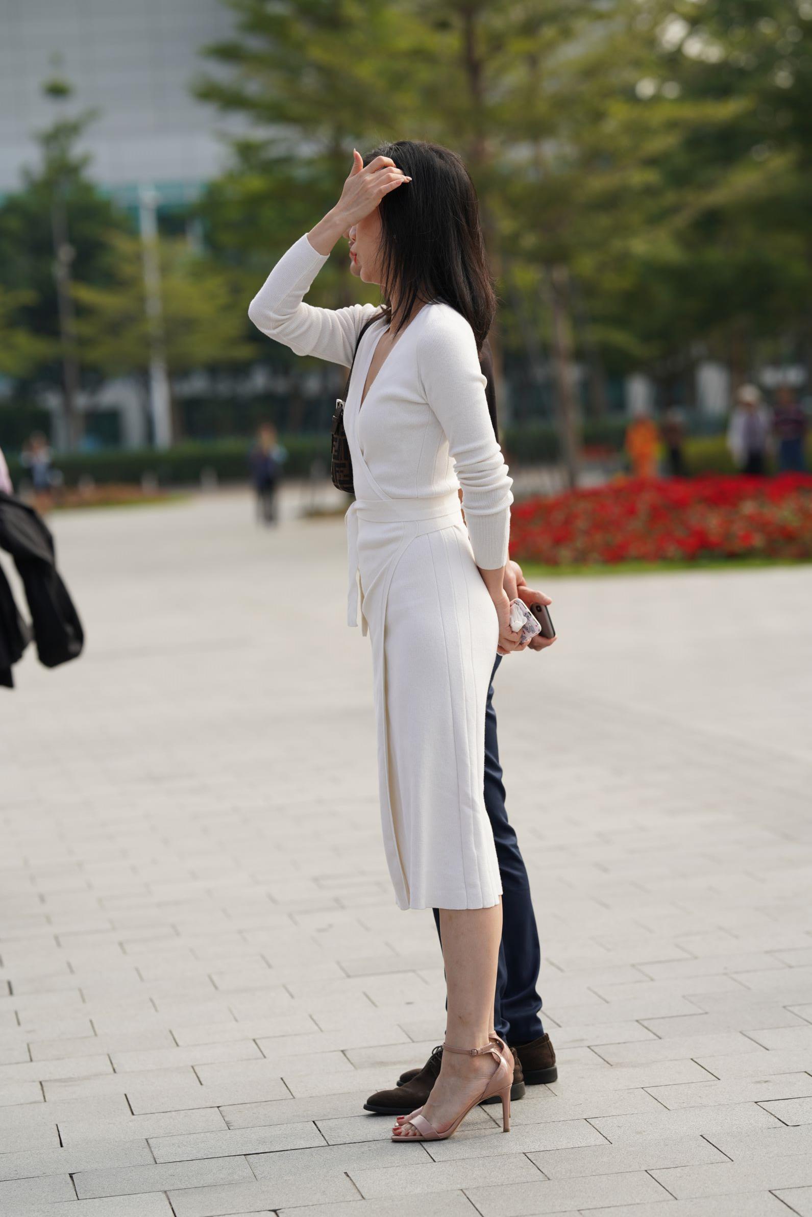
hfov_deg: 10.2
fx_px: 4565
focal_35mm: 135
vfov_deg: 15.2
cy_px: 608
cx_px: 406
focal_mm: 135
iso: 160
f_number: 4
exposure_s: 1/640
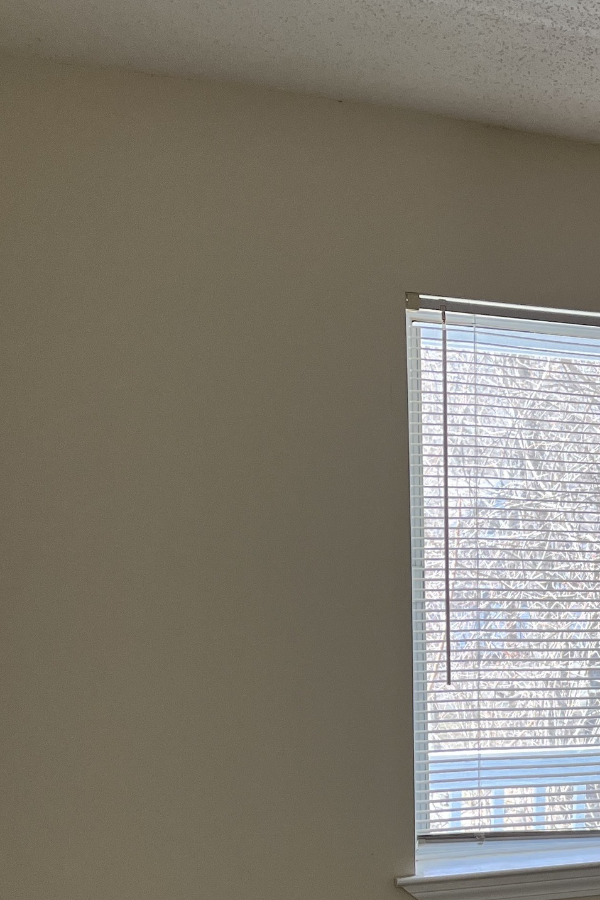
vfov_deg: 33.7
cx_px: 941
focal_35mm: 58
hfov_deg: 19.8
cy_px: 693
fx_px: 1450
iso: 80
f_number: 1.6
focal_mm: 5.1
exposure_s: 1/120
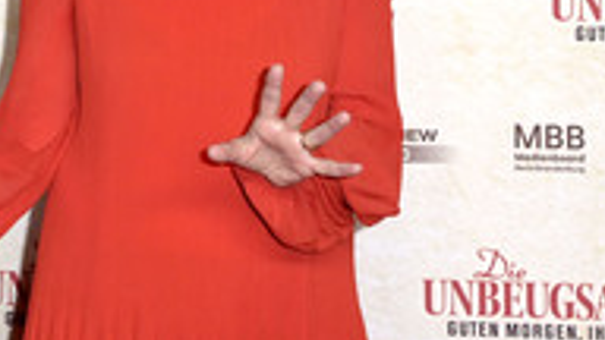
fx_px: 2567
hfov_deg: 13.3
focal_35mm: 160
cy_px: -50
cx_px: -2
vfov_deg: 7.5
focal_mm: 65
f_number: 5.6
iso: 800
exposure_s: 1/250
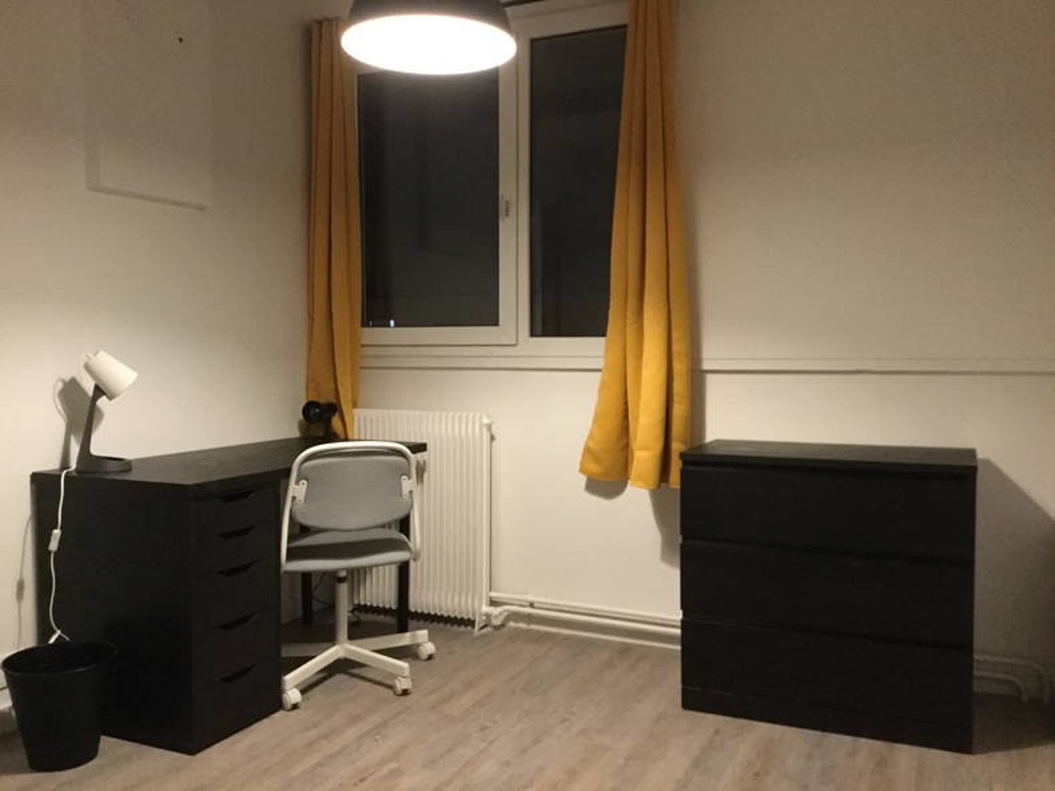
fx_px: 945
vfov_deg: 45.4
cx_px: 528
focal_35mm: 31
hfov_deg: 58.4
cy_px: 396
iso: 250
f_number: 2.4
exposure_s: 1/17
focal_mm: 3.3
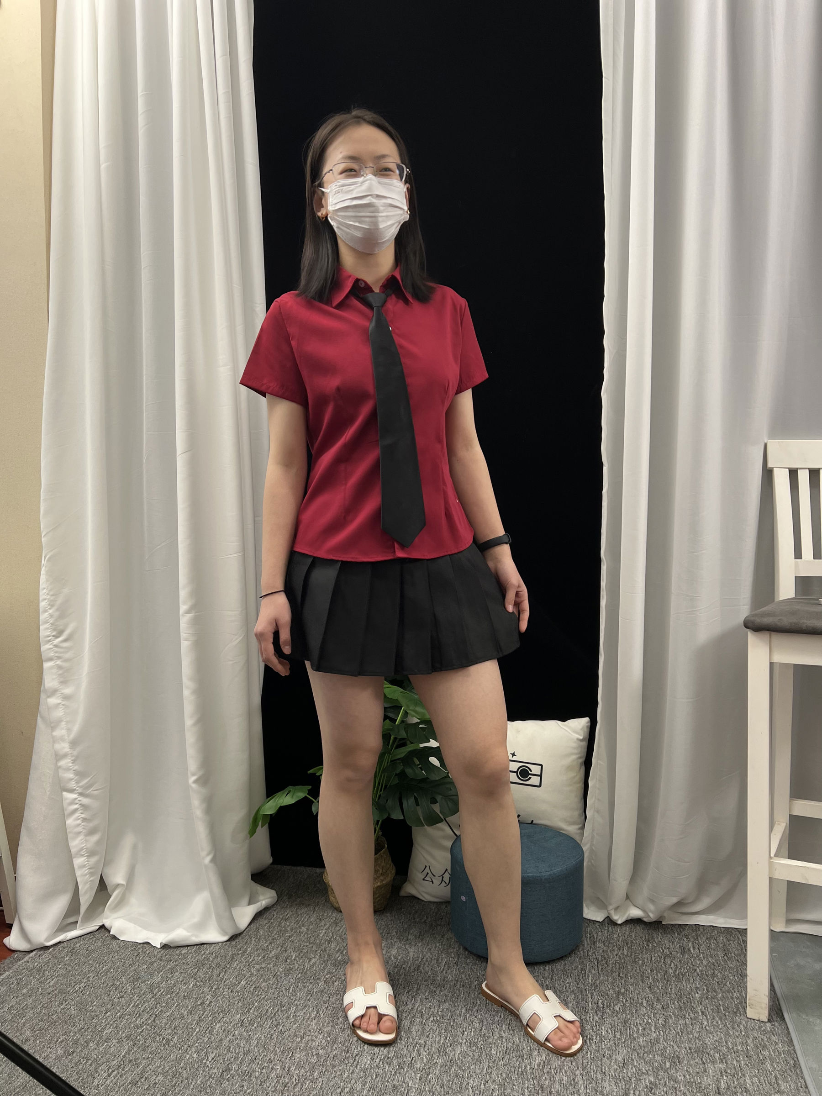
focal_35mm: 26
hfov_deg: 53.1
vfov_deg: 67.3
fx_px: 823
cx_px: 411
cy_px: 548
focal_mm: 5.7
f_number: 1.5
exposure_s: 1/100
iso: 80
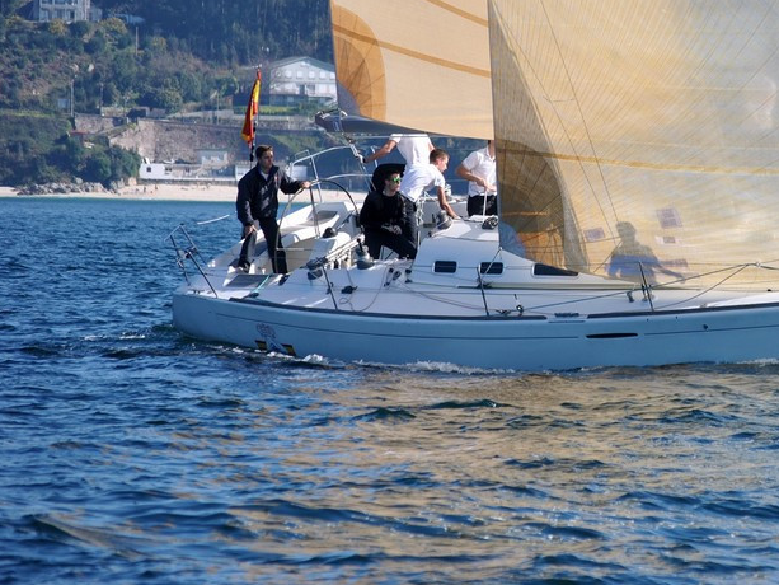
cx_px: 644
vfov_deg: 5.1
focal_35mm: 294
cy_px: 168
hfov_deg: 6.7
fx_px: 6617
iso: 125
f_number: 5.6
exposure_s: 1/500
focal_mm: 122
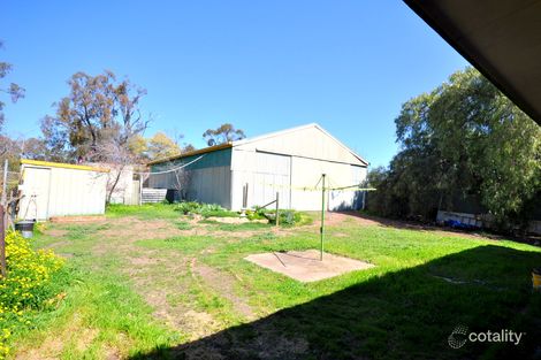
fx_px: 293
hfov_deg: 85.4
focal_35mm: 20
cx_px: 270
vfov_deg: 63.2
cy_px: 180
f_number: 9
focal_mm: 13
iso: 200
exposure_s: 1/320
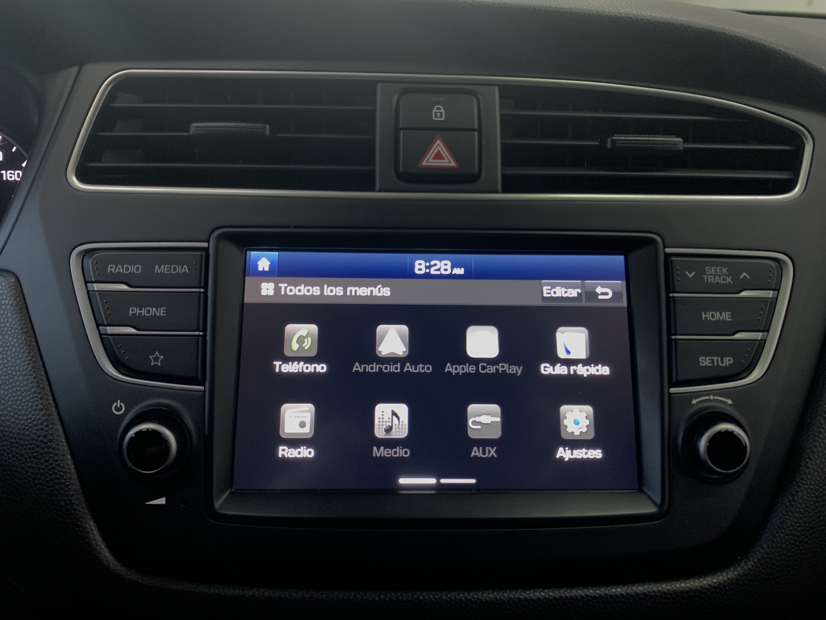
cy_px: 310
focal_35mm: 26
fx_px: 620
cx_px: 413
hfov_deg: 67.3
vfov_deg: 53.1
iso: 250
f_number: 1.8
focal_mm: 4.25
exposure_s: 1/50
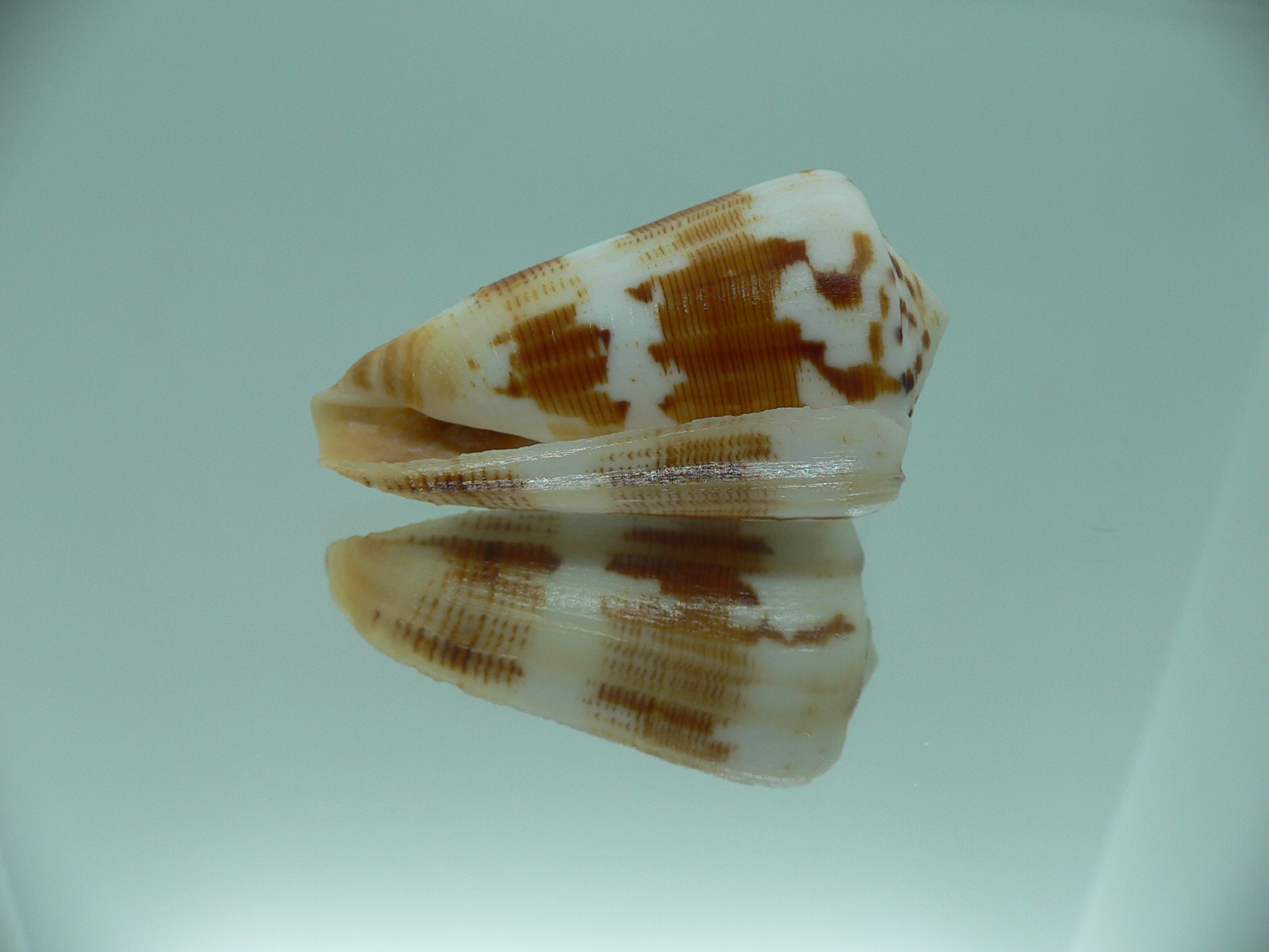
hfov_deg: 52.6
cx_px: 634
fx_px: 1283
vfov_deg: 40.7
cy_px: 476
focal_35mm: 35
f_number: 2.8
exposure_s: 1/80
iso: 80
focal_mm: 4.6
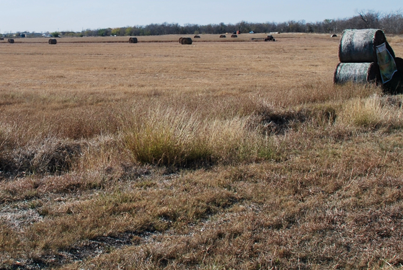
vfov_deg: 19.7
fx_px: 751
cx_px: 112
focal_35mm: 67
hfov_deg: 29.7
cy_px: -3
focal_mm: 18
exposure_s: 1/250
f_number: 8
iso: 100
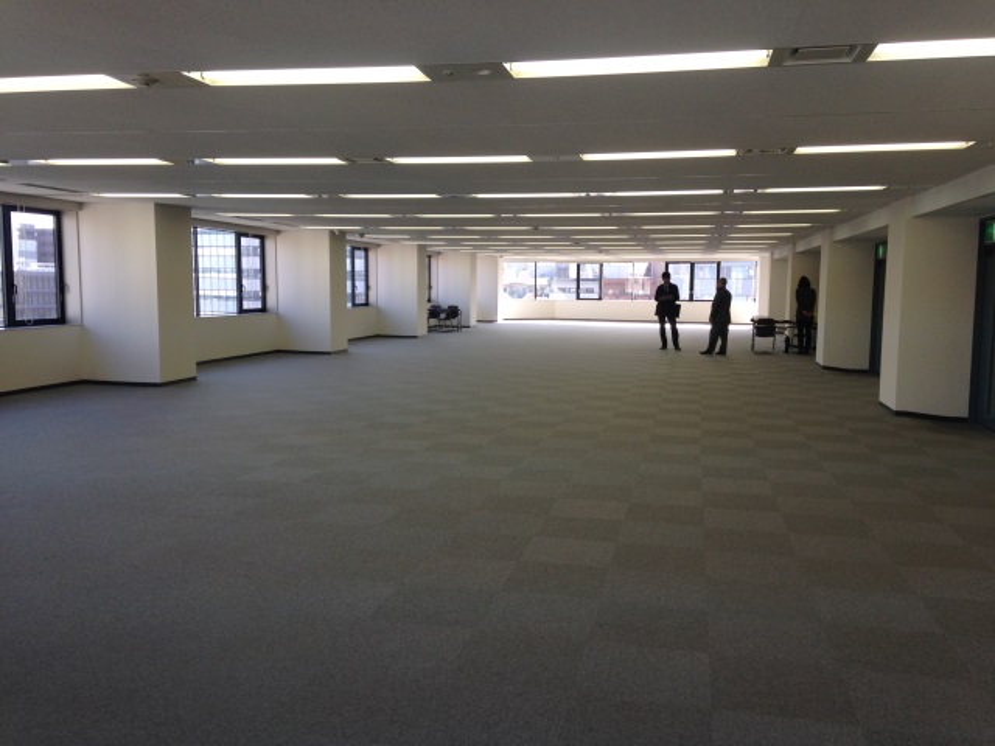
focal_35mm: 33
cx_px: 498
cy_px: 373
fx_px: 949
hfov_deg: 55.4
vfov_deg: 42.9
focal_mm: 4.12
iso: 50
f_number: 2.4
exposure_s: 1/143
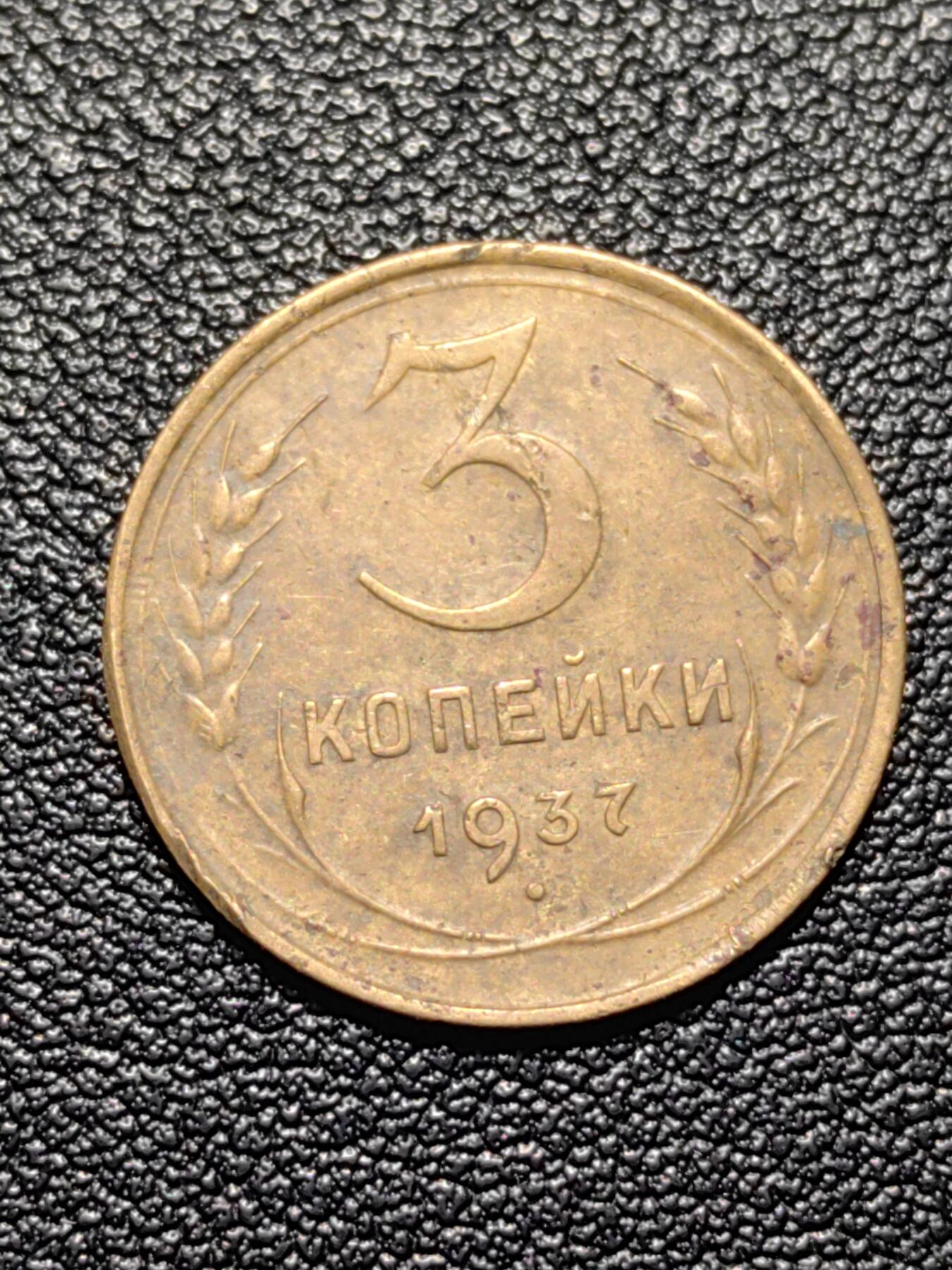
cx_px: 476
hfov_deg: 15.9
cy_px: 635
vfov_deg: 21.1
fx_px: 3410
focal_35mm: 93
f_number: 2
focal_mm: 5.75
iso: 80
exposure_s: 1/100
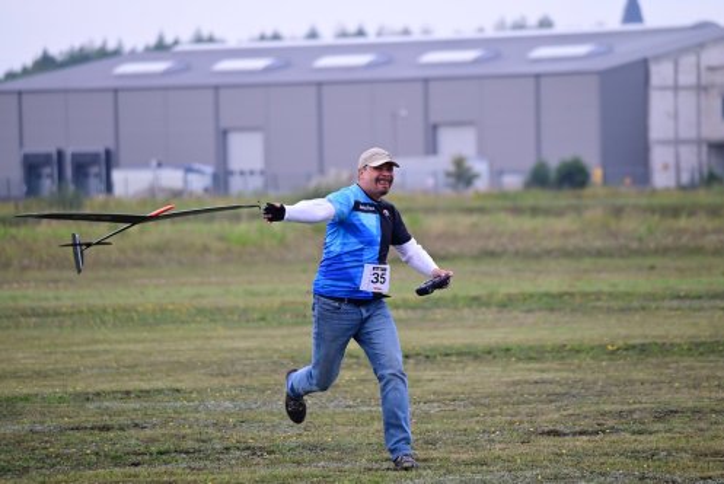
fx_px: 6037
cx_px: 362
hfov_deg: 6.9
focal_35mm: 300
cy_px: 242
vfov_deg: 4.6
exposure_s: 1/2000
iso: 1600
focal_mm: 300
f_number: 6
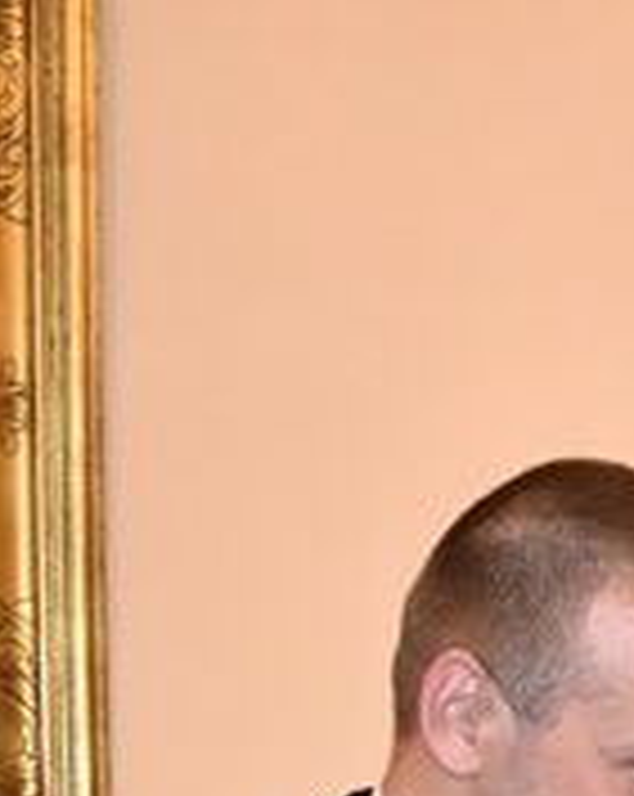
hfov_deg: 9.5
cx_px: 1461
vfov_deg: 12.5
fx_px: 3457
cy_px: 1167
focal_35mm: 147
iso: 1400
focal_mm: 18
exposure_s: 1/60
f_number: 3.5
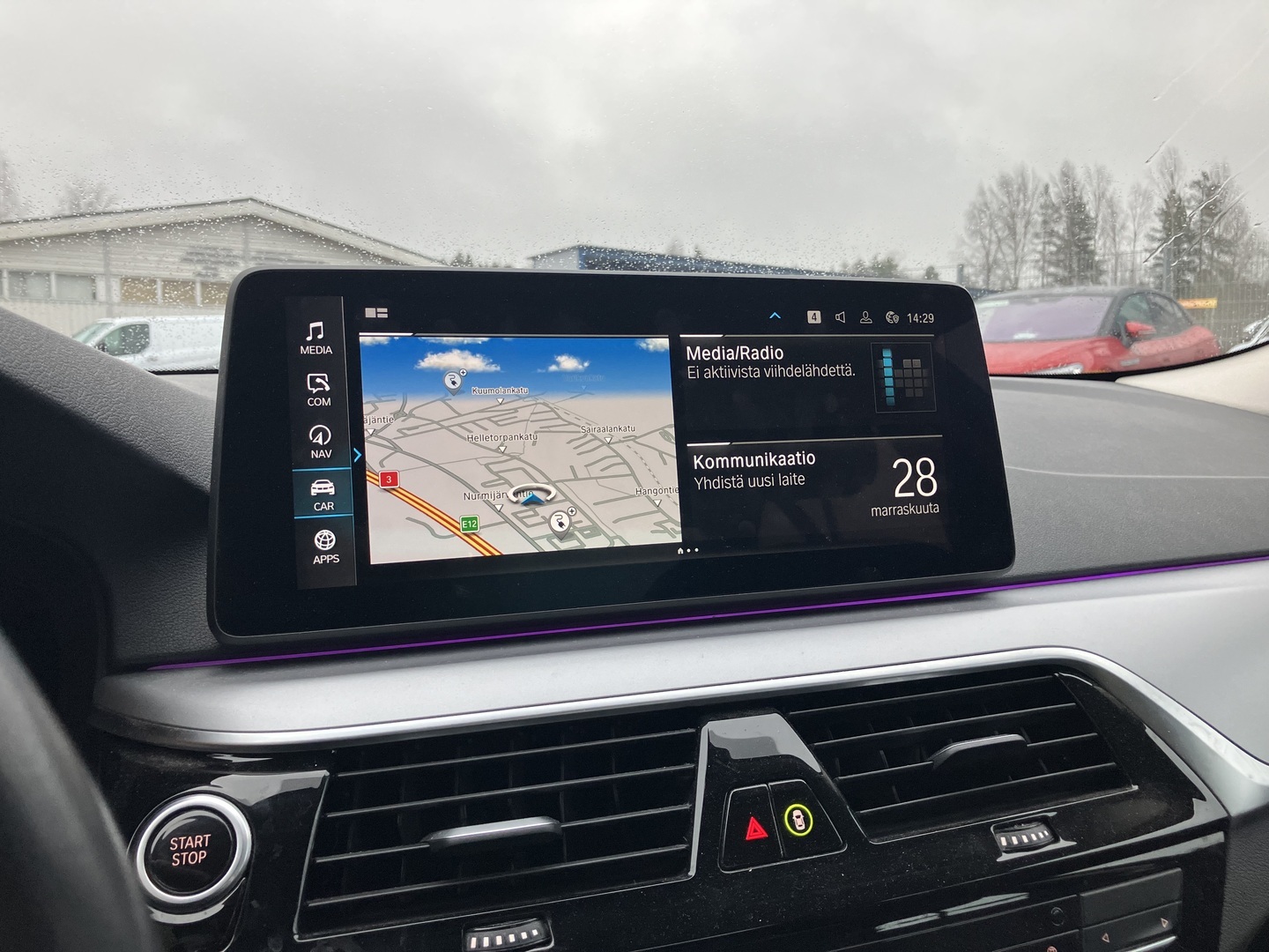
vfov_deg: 49.7
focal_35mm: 28
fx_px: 1026
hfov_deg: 63.4
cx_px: 634
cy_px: 476
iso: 64
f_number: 1.8
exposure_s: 1/98
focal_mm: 3.99
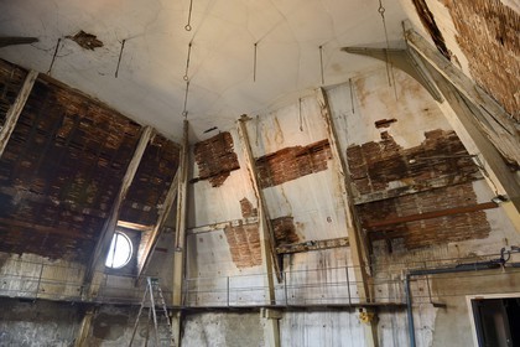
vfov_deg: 53.1
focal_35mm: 24
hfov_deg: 73.7
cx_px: 260
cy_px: 174
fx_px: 347
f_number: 4
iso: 800
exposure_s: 1/15
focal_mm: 24
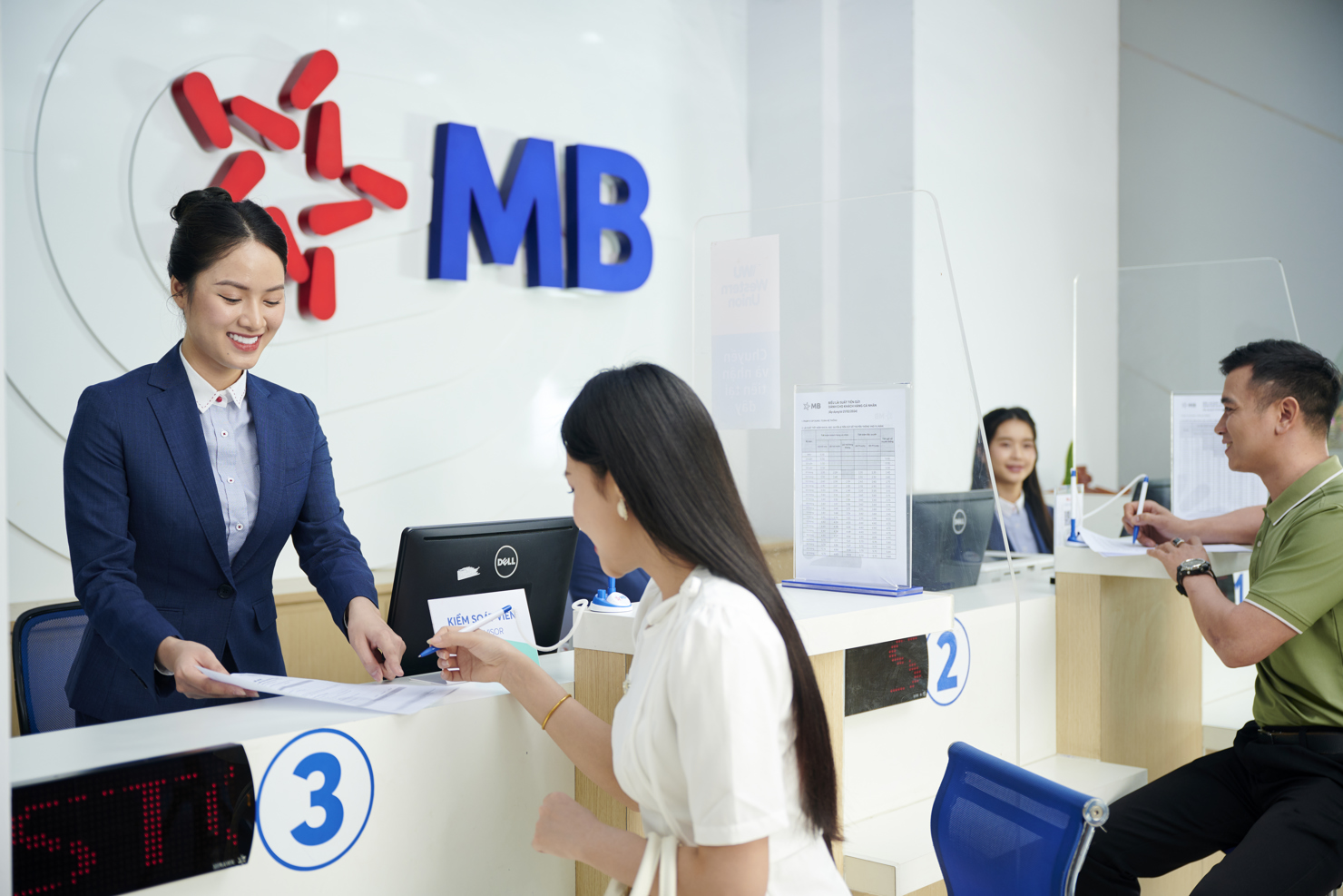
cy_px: 448
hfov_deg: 48.5
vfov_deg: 33.4
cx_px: 672
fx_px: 1492
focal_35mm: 40
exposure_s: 1/160
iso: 250
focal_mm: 40
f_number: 2.8
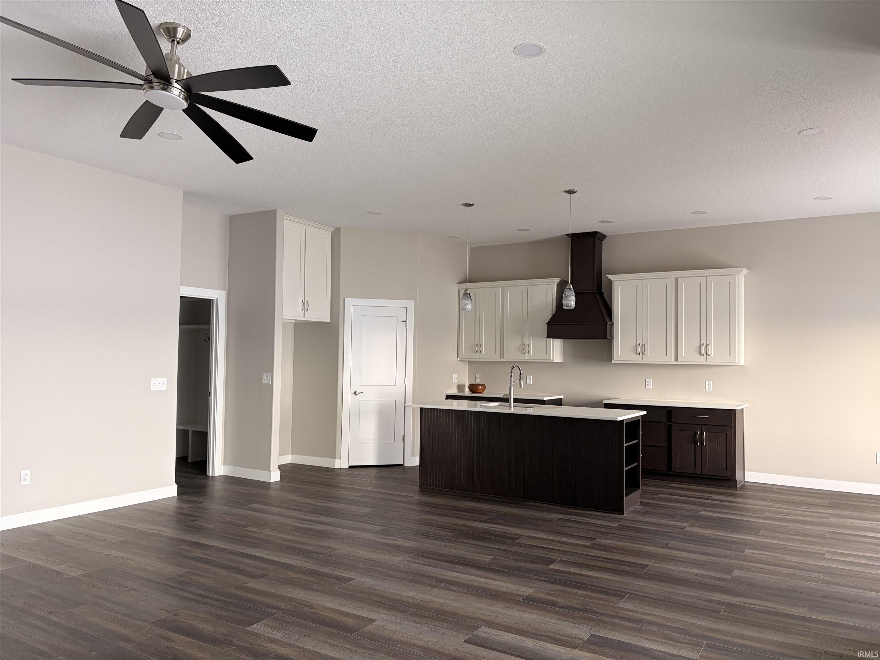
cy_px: 330
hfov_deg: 67.3
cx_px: 440
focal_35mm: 26
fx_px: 661
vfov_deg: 53.1
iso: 125
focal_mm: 5.96
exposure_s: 1/120
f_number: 1.6
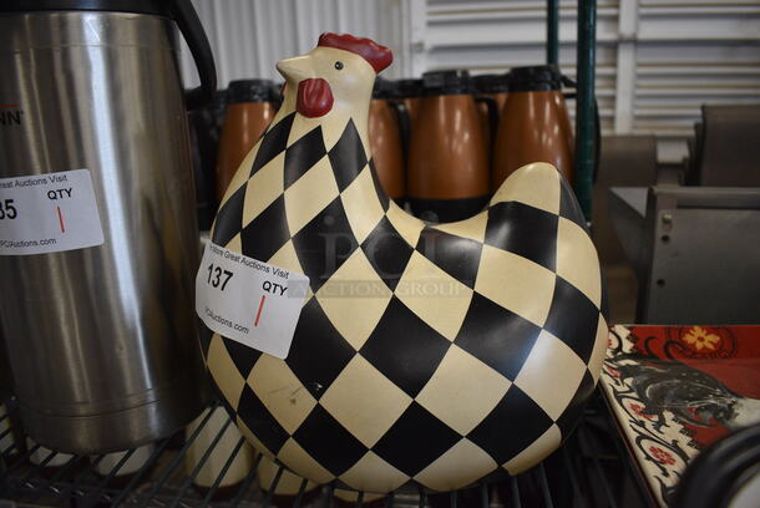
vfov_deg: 48.0
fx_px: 571
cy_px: 254
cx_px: 380
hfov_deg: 67.3
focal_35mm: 27
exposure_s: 1/125
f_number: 3.5
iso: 1000
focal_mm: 18
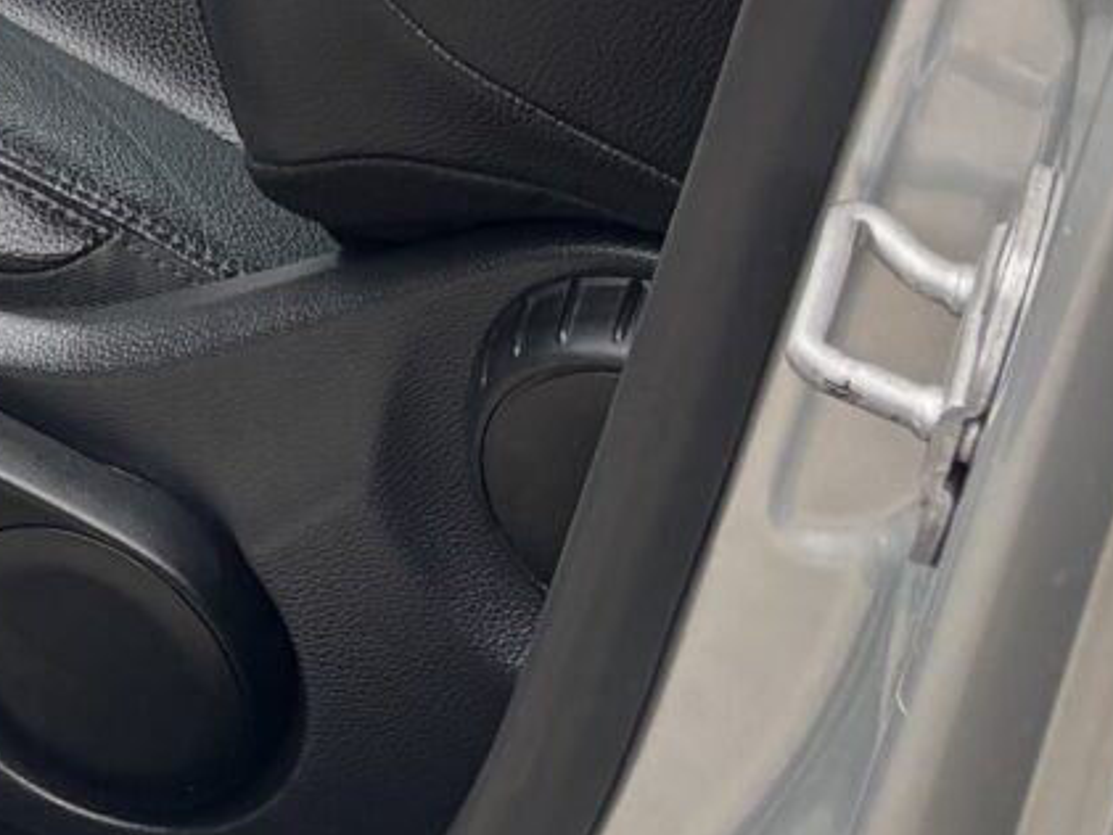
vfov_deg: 8.3
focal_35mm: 158
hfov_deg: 11.7
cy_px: -1440
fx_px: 5082
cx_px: -759
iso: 32
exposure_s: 1/121
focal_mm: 5.96
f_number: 1.6
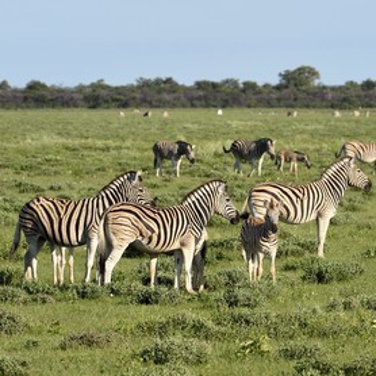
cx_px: 281
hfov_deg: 4.9
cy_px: 188
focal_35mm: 360
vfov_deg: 4.9
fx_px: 4424
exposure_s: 1/1000
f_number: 10
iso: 400
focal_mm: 280
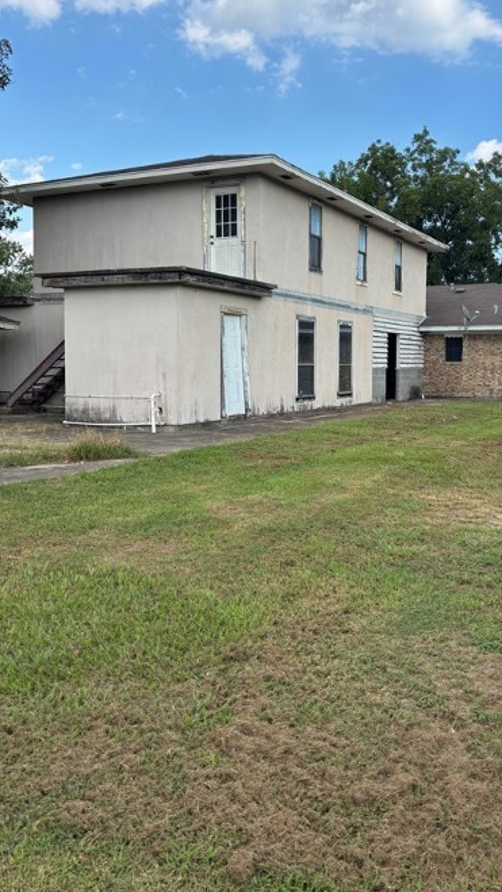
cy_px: 393
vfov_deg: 59.3
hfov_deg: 35.5
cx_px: 309
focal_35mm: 33
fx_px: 780
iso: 50
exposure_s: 1/1912
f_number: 1.6
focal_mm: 5.96
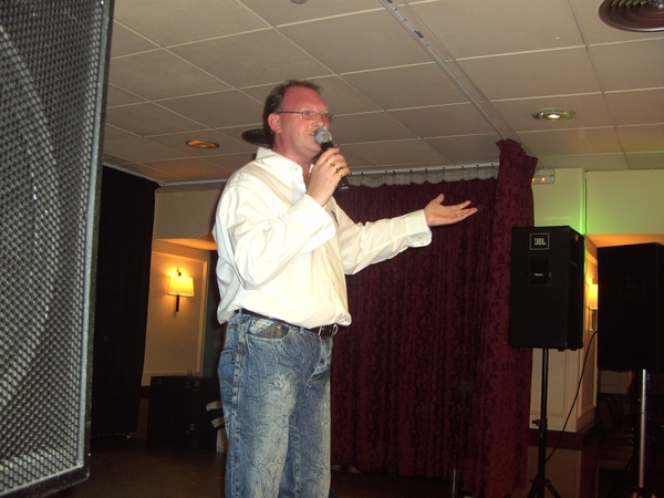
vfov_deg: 38.7
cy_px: 249
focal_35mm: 37
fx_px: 710
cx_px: 332
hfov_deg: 50.1
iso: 100
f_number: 2.8
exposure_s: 1/50
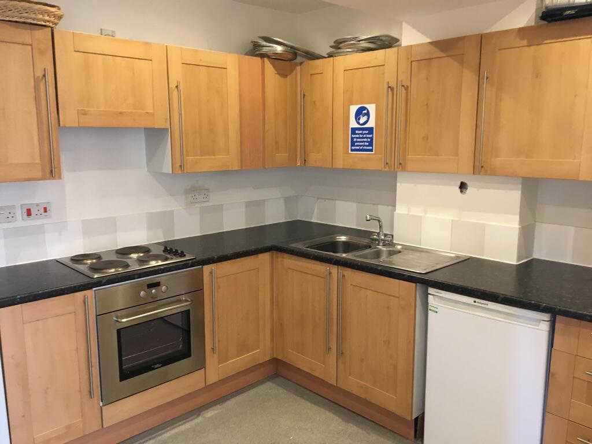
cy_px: 222
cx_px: 296
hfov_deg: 61.7
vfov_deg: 48.2
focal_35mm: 29
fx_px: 496
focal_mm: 4.15
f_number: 2.2
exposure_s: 1/33
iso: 125
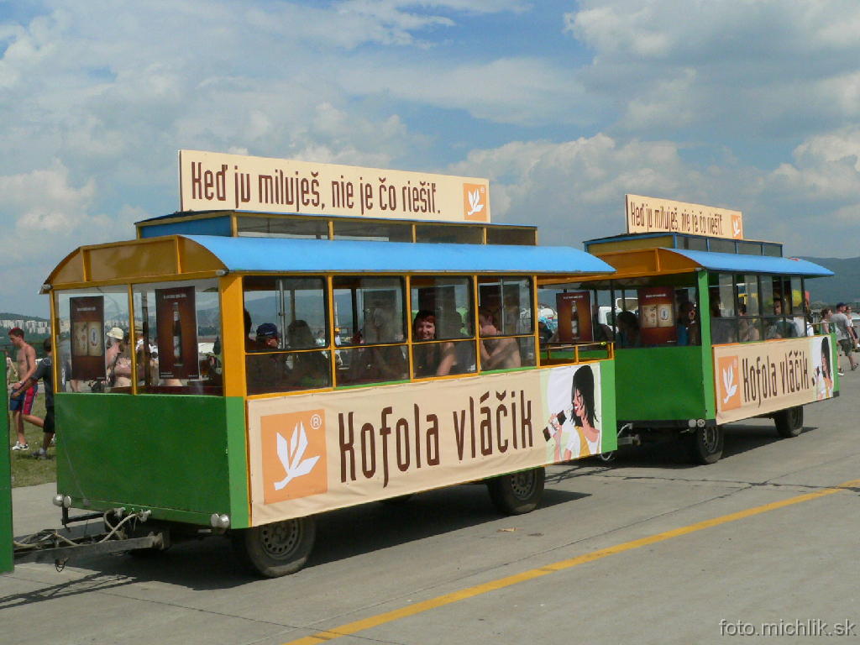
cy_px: 322
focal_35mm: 47
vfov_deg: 30.9
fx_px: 1168
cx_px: 430
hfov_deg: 40.4
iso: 200
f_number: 8
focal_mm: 7.8
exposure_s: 1/1600
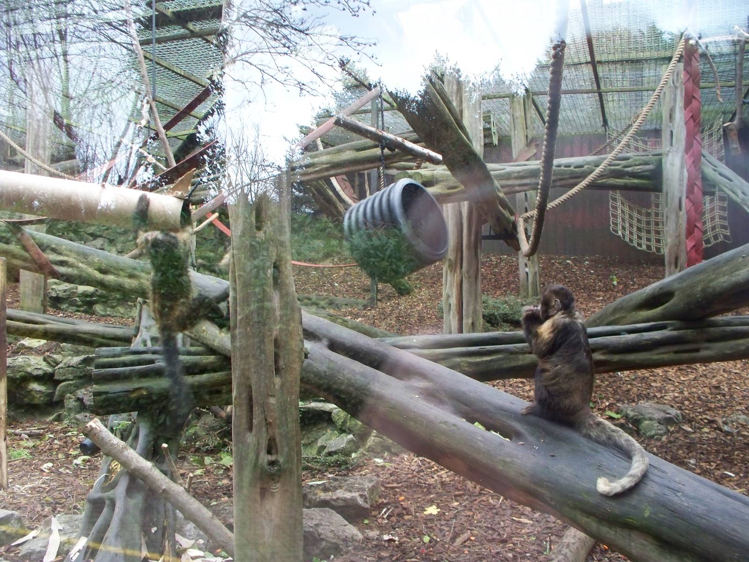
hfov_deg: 51.4
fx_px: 779
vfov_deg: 39.7
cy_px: 281
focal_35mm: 36
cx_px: 374
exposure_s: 1/60
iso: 320
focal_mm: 7.54
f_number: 2.8
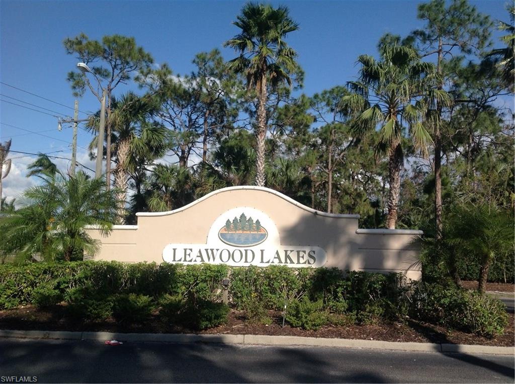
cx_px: 258
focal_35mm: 35
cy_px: 192
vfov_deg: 40.6
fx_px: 520
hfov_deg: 52.7
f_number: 2.4
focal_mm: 4.28
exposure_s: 1/2016
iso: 50
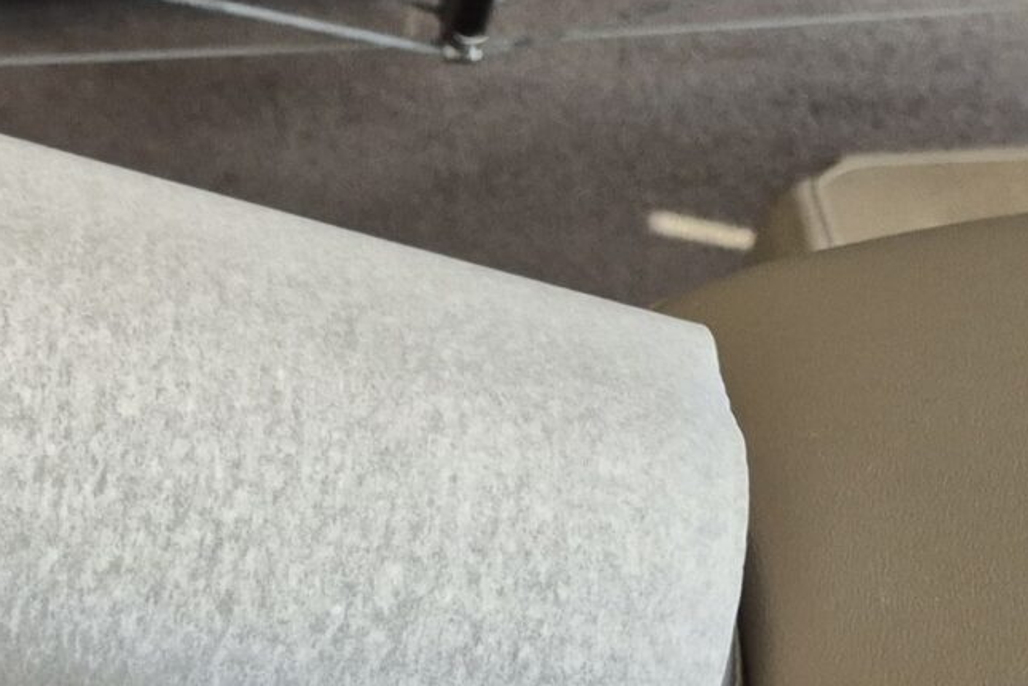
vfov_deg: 12.2
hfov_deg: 19.5
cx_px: -365
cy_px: 1503
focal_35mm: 95
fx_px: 2713
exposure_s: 1/120
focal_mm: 5.4
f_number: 1.8
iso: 320
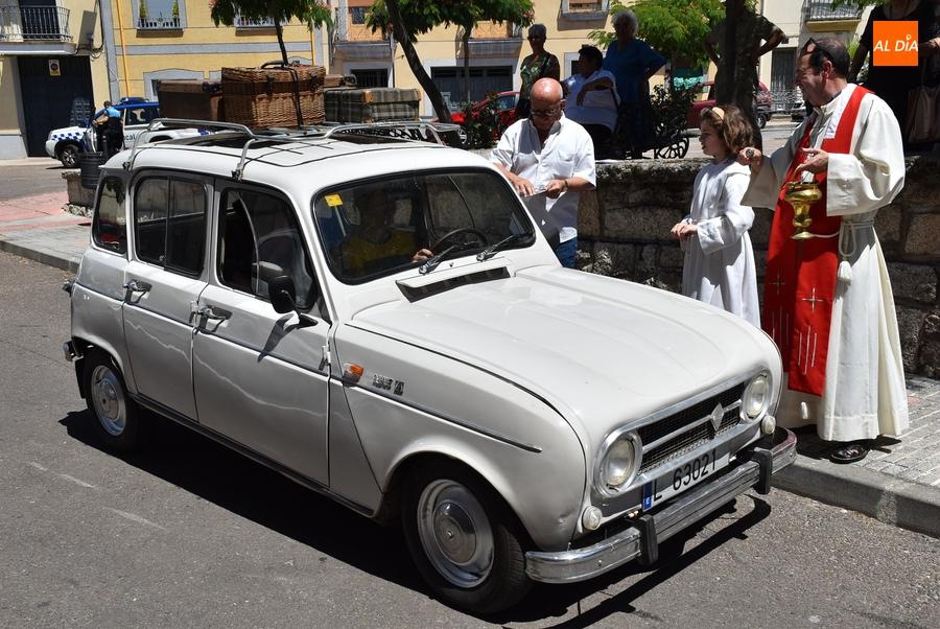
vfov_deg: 34.3
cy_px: 314
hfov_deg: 49.5
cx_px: 470
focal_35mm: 39
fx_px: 1019
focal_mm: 26
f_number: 10
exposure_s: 1/400
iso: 200
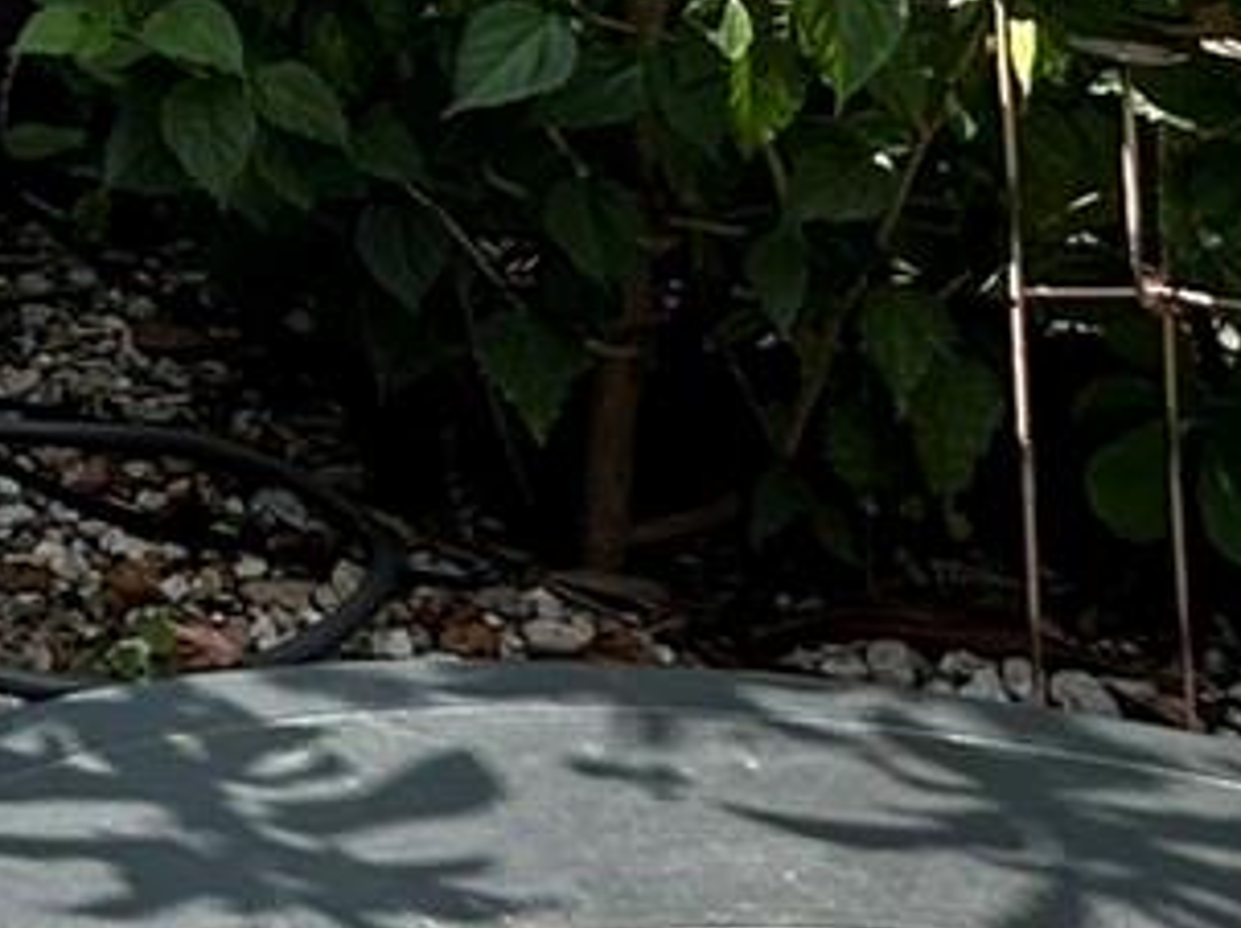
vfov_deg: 14.1
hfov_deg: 16.0
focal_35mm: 95
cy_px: -645
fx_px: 3403
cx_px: -1270
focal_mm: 2.22
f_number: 2.2
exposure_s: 1/443
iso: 40
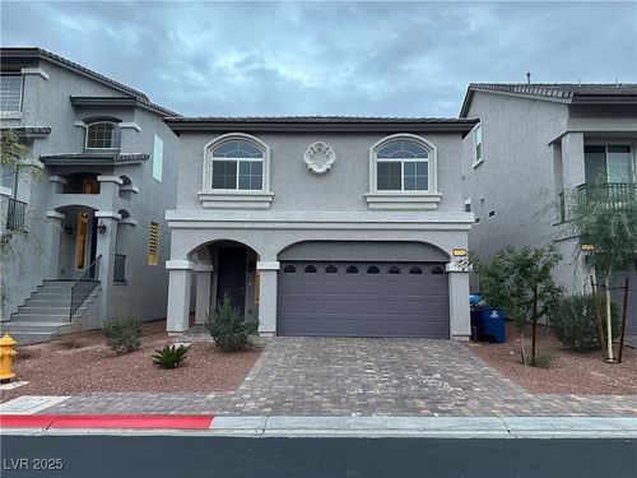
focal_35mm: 24
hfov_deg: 71.6
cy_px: 239
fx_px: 442
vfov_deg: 56.8
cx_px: 318
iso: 320
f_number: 1.78
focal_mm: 6.86
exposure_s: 1/60
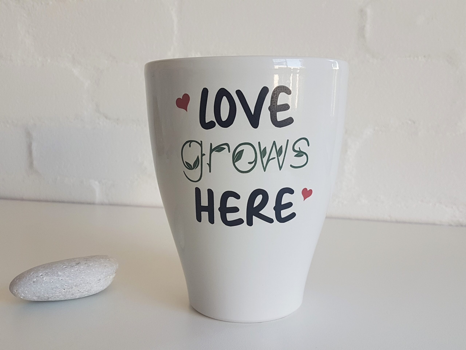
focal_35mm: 26
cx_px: 233
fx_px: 350
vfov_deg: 53.1
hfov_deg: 67.3
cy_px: 175
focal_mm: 4.2
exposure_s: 1/120
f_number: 1.7
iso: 50
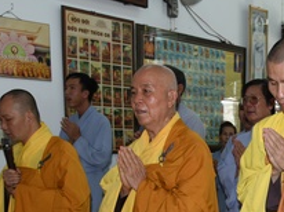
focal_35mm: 73
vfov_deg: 19.0
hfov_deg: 25.2
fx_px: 598
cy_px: 256
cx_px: 296
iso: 640
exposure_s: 1/80
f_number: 5.6
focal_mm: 24
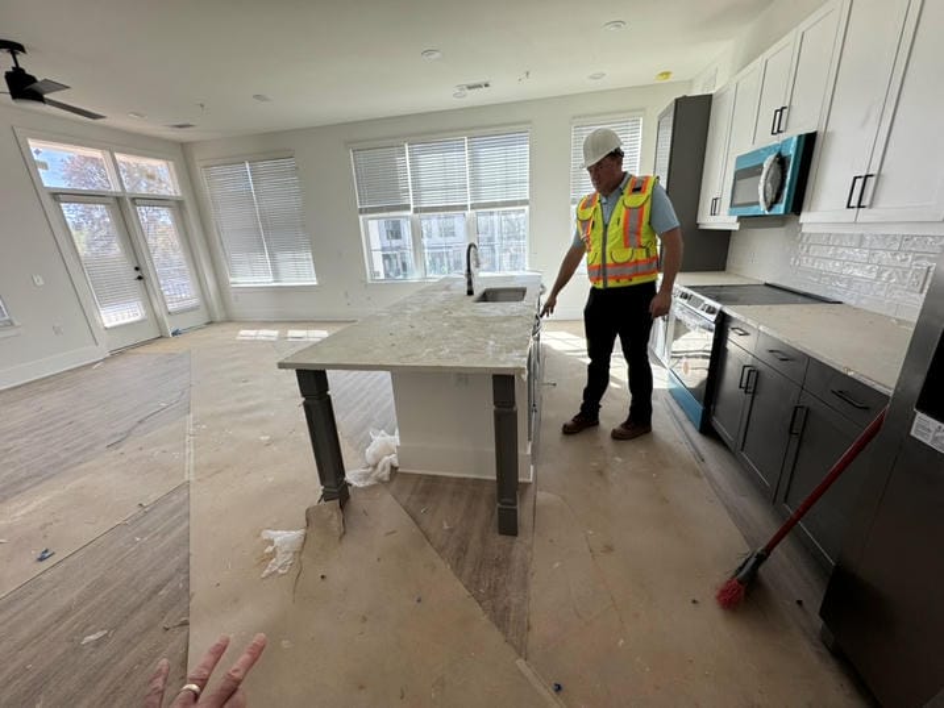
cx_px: 472
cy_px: 354
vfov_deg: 85.7
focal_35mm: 14
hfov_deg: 102.1
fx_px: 382
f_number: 2.2
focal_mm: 2.22
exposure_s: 1/194
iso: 40
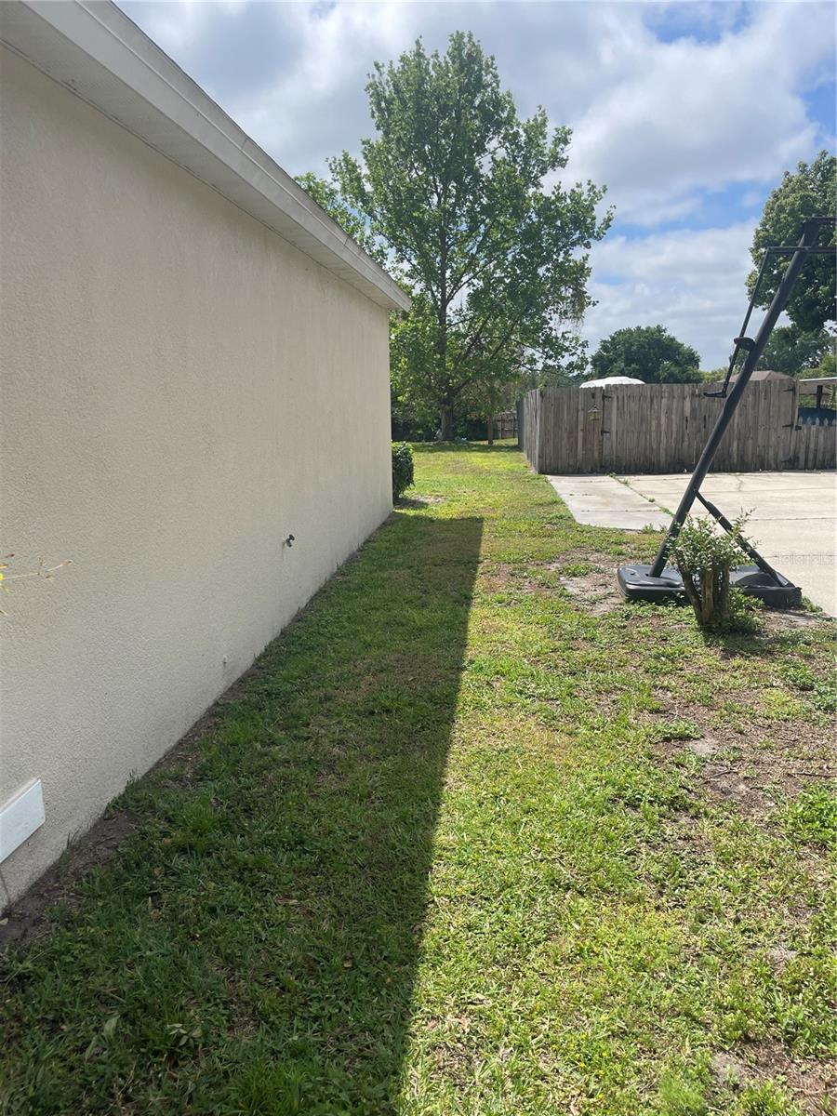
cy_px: 558
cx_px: 418
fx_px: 838
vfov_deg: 67.3
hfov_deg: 53.1
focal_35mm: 26
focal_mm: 4.2
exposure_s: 1/3509
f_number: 1.6
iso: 32
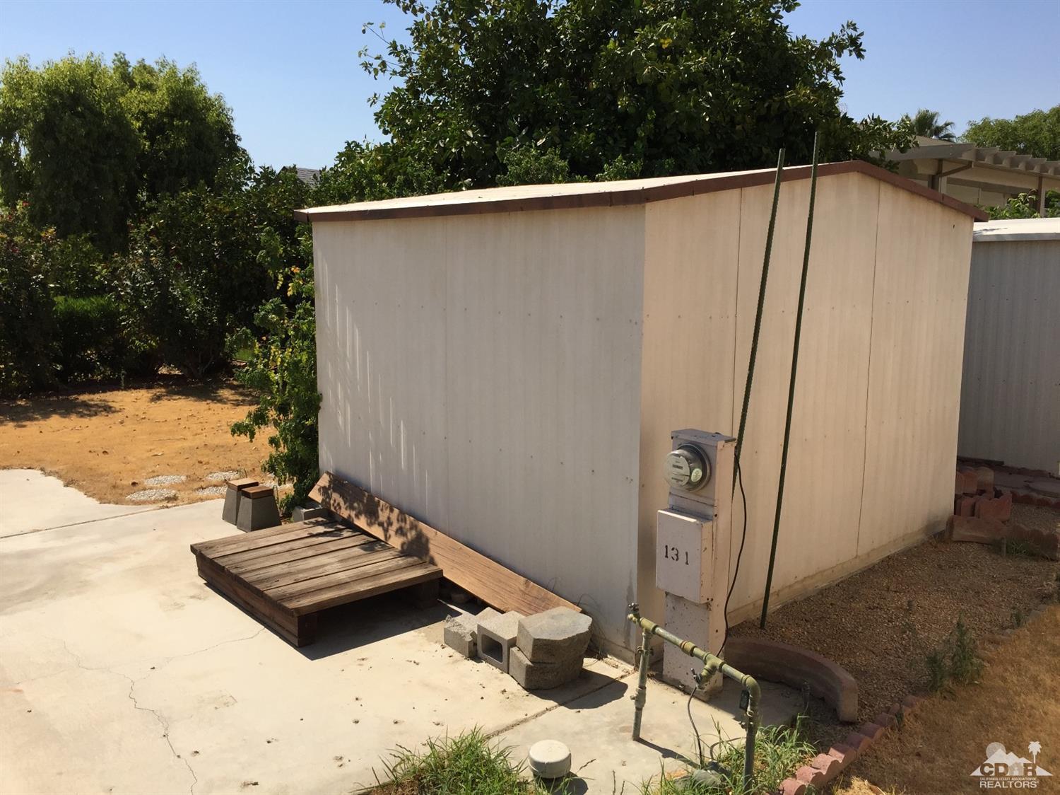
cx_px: 530
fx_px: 888
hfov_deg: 61.7
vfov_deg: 48.2
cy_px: 398
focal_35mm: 29
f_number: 2.2
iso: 32
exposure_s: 1/3049
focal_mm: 4.15
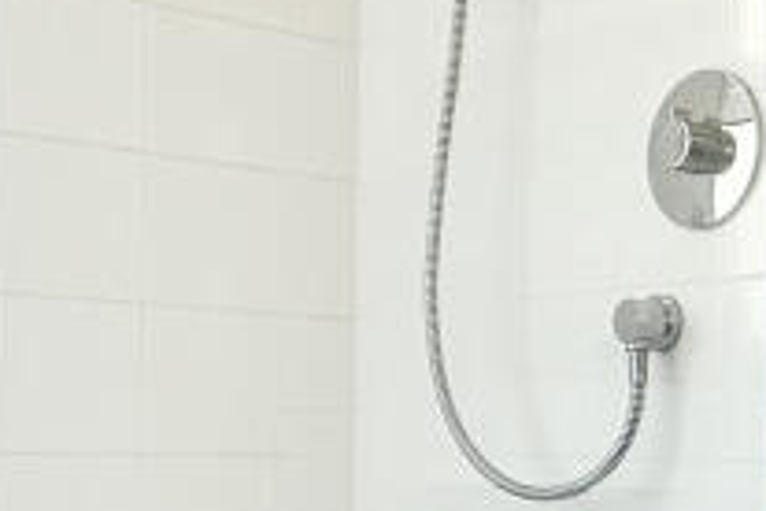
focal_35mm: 72
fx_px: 1532
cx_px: 662
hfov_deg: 27.3
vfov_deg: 18.6
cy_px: 448
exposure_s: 1/100
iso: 100
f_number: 2.2
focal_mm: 2.22
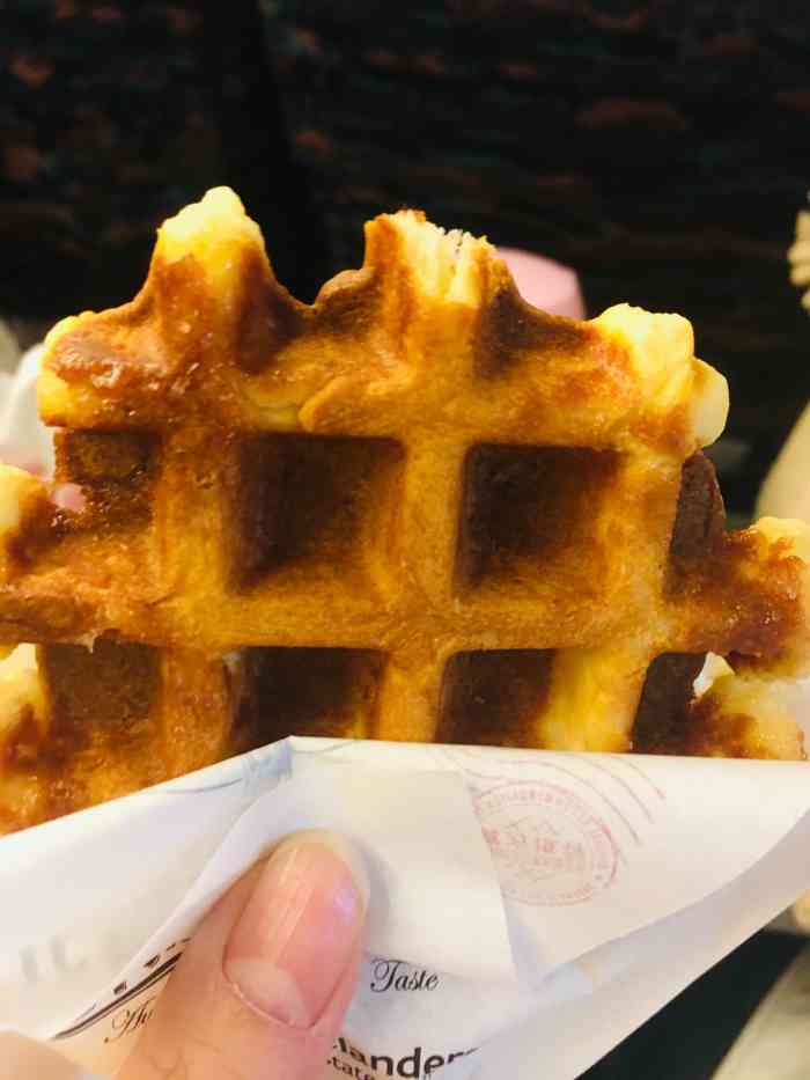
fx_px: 905
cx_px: 405
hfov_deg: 48.2
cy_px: 540
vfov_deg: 61.7
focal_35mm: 29
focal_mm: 4.15
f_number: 2.2
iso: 100
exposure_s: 1/10
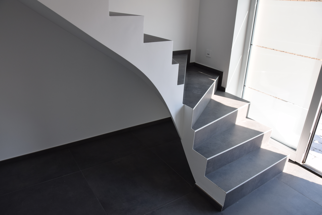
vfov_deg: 47.9
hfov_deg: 67.4
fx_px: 241
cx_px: 161
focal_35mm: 27
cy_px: 108
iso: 400
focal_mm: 18
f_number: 8
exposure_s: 1/250
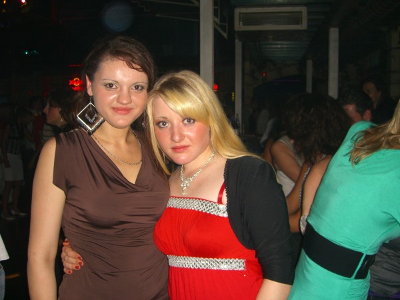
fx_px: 439
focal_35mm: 38
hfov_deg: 49.0
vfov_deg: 37.7
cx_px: 200
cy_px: 150
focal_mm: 7.9
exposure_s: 1/60
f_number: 2.8
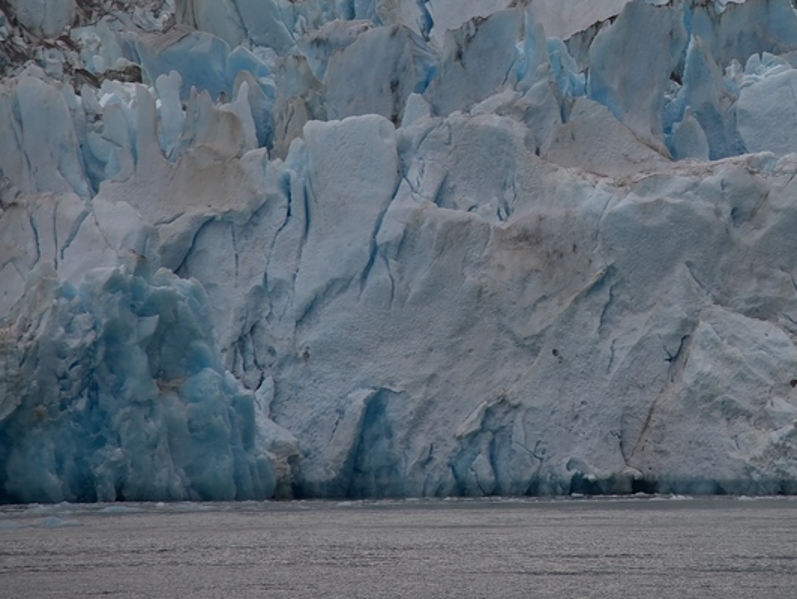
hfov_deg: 7.1
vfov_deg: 5.3
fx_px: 6405
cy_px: 12
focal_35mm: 278
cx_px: 729
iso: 100
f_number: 4
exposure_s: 1/250
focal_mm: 120
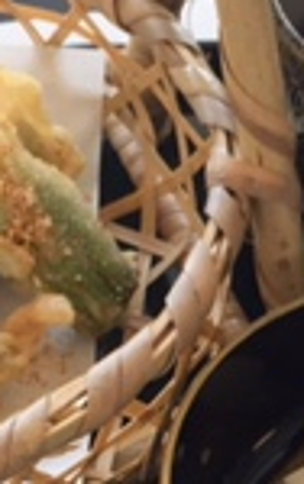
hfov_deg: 10.0
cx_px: 239
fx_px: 1733
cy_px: 587
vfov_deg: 15.3
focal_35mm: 131
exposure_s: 1/40
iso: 32
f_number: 2.2
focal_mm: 4.15
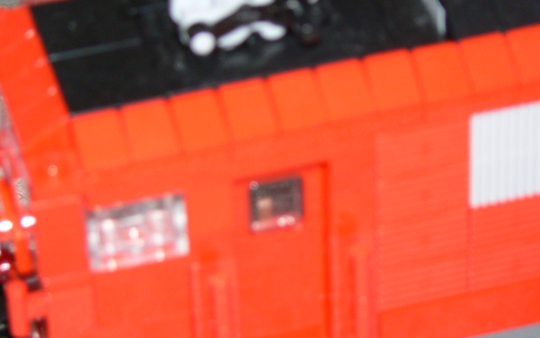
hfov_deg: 10.6
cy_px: 221
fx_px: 2914
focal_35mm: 198
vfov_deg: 6.6
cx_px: 226
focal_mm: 24.1
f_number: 3.2
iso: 100
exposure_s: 1/50
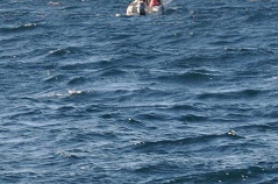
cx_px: 215
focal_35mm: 259
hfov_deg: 8.0
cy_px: 122
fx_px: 1995
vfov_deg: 5.3
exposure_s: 1/200
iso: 640
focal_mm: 48
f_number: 16
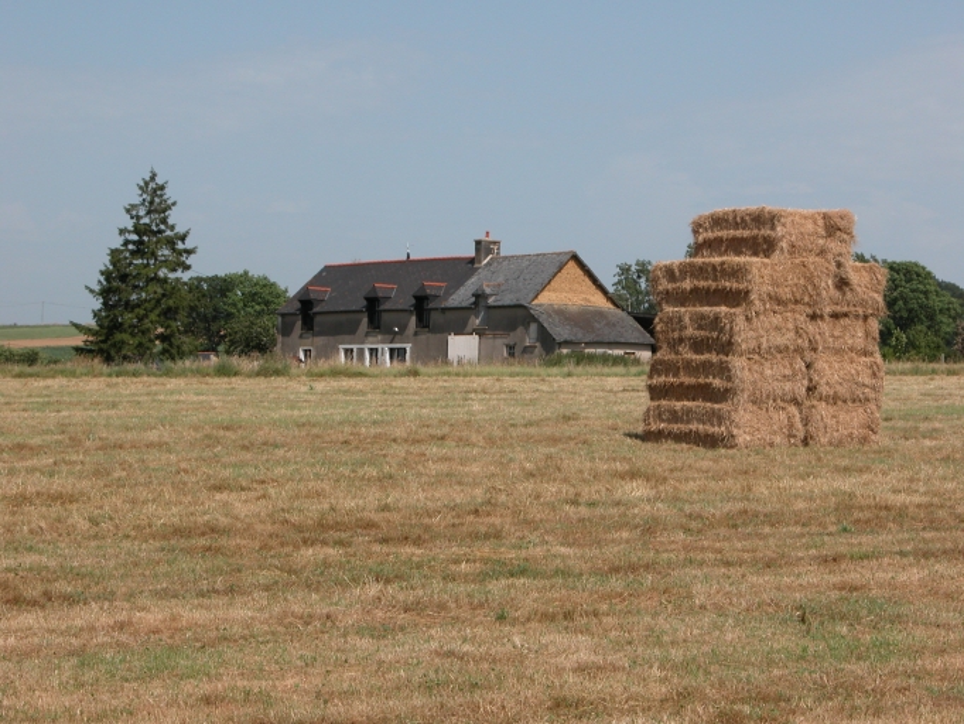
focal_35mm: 116
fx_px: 3232
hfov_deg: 17.0
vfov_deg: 12.8
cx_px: 482
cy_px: 362
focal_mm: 29.5
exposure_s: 1/486
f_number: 6.7
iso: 100
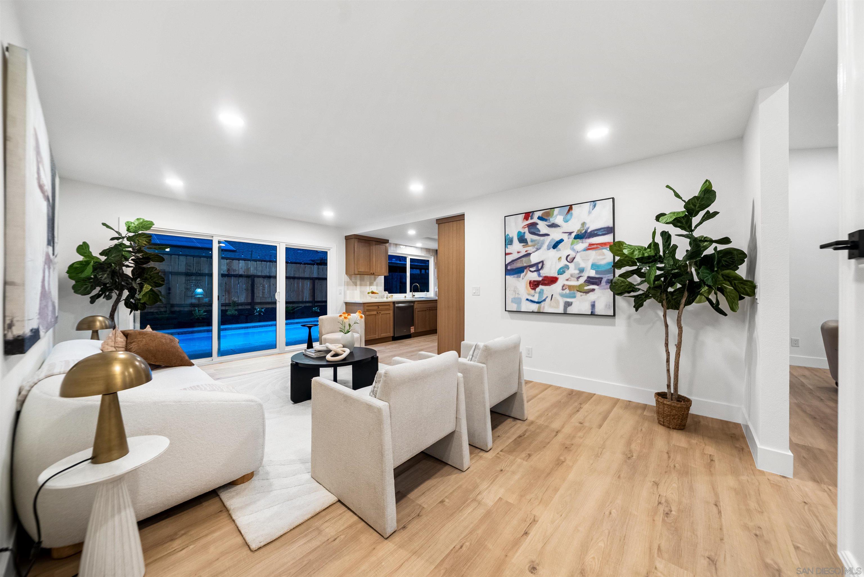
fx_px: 288
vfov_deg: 90.1
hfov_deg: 112.6
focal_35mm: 12
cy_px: 288
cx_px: 432
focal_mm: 12
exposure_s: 1/80
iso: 250
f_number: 6.3
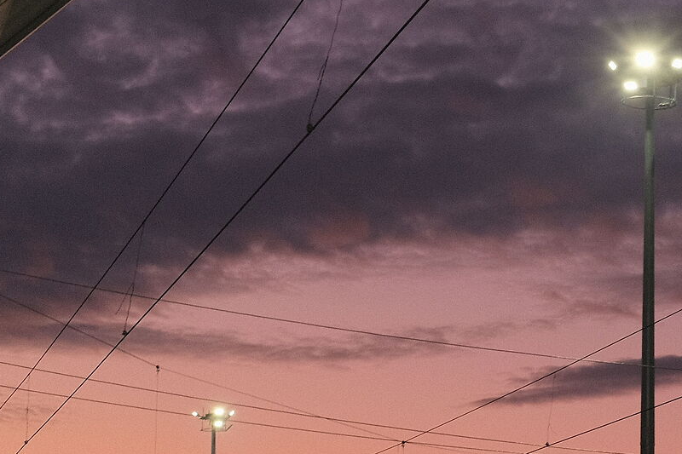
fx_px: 3011
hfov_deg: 12.4
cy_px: 557
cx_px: 989
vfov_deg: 8.5
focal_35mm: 159
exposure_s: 1/25
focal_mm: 35
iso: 800
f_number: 5.6
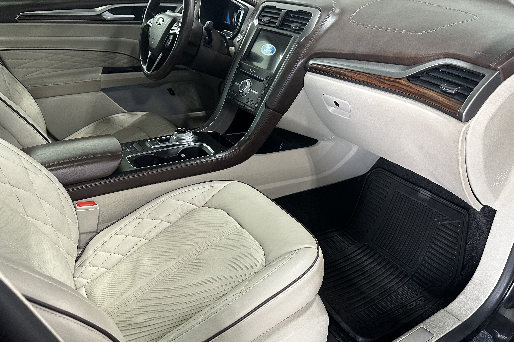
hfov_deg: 65.4
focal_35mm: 28
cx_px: 275
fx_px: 400
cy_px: 187
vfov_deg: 46.3
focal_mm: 6.86
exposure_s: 1/88
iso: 250
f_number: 1.78
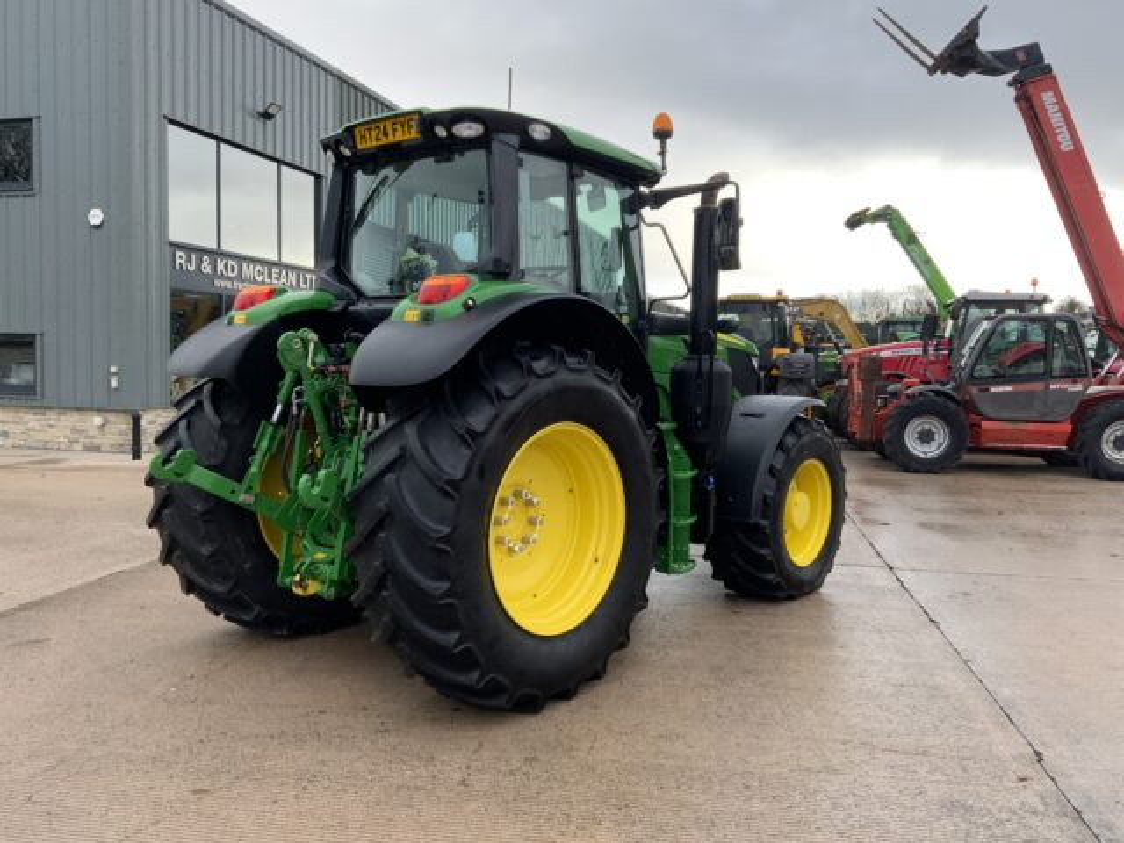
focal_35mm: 29
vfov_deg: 48.2
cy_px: 422
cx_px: 562
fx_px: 942
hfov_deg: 61.7
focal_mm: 3
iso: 20
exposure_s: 1/122
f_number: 1.8
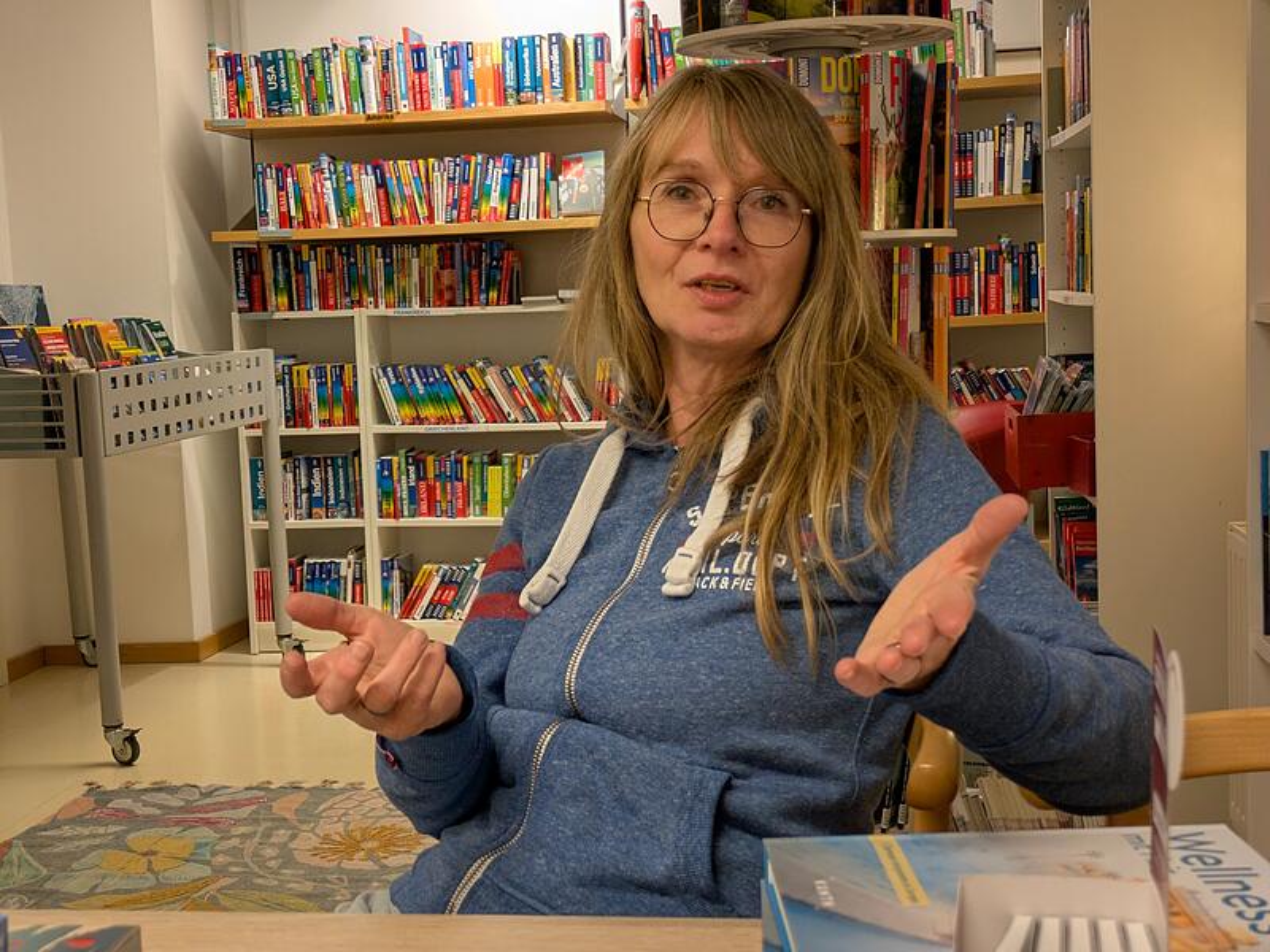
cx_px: 635
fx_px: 1871
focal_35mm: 51
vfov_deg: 28.6
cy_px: 476
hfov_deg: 37.5
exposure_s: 1/100
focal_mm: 5.43
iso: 97
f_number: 1.89
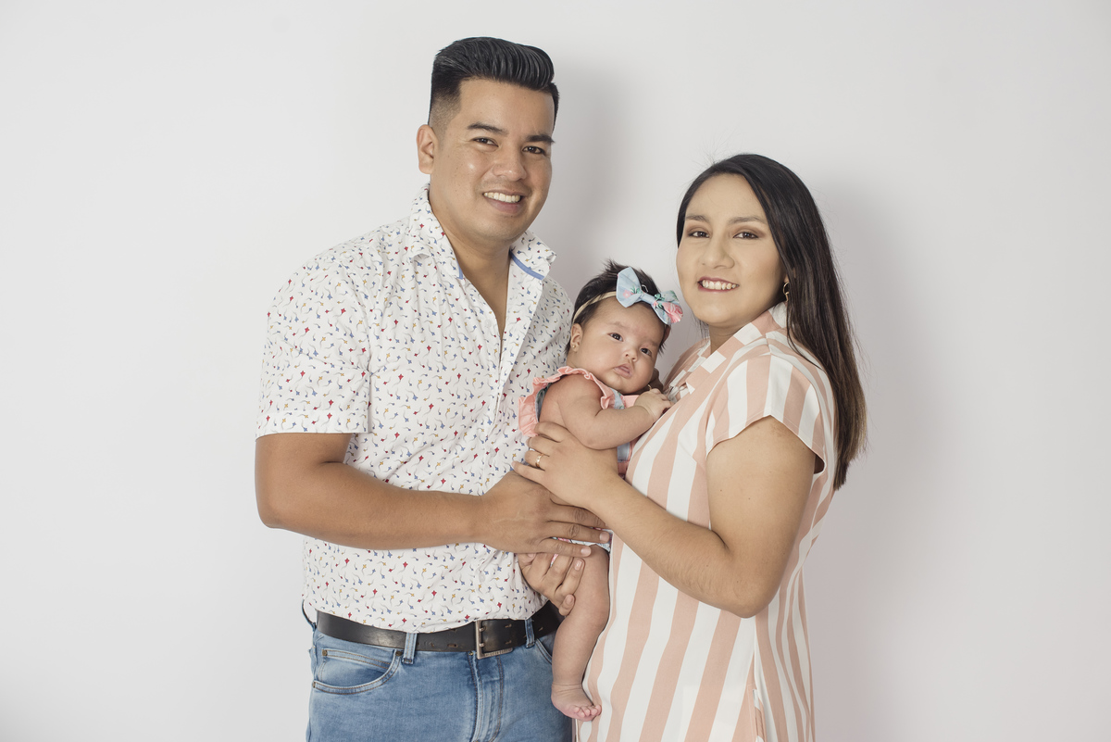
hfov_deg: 39.6
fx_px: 1544
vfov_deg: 27.0
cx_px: 556
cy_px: 371
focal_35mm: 50
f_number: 5
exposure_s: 1/200
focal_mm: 50
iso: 500
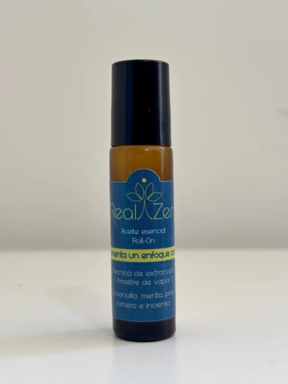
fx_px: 577
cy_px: 192
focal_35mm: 52
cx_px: 144
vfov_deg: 36.8
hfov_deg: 28.0
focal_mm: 5.96
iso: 50
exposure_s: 1/60
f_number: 1.6
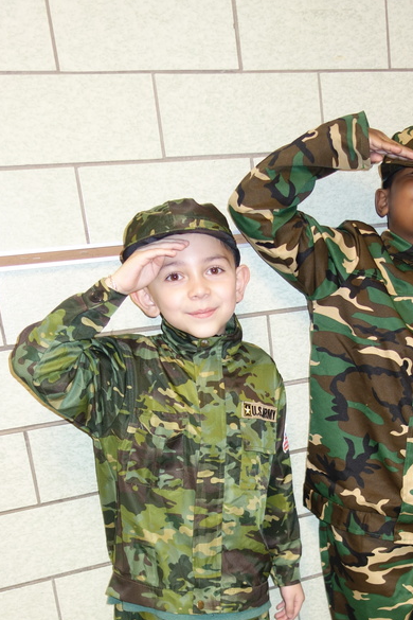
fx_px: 843
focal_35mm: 49
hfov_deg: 27.0
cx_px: 334
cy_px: 489
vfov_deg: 38.9
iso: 125
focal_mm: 10.4
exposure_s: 1/30
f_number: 1.8
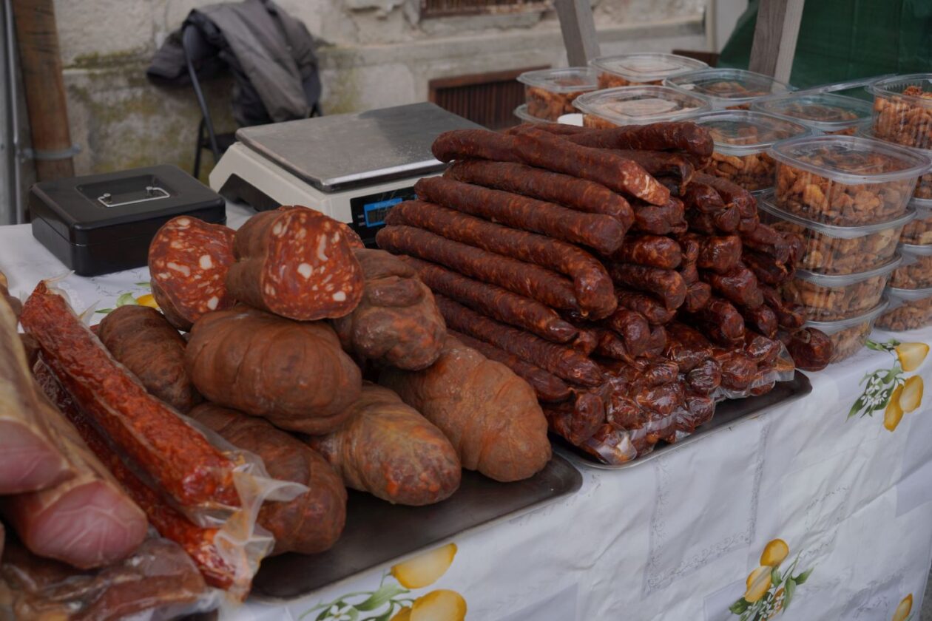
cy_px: 310
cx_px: 466
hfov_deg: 47.0
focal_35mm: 41
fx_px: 1072
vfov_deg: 32.3
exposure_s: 1/400
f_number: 4
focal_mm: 27.6
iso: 100
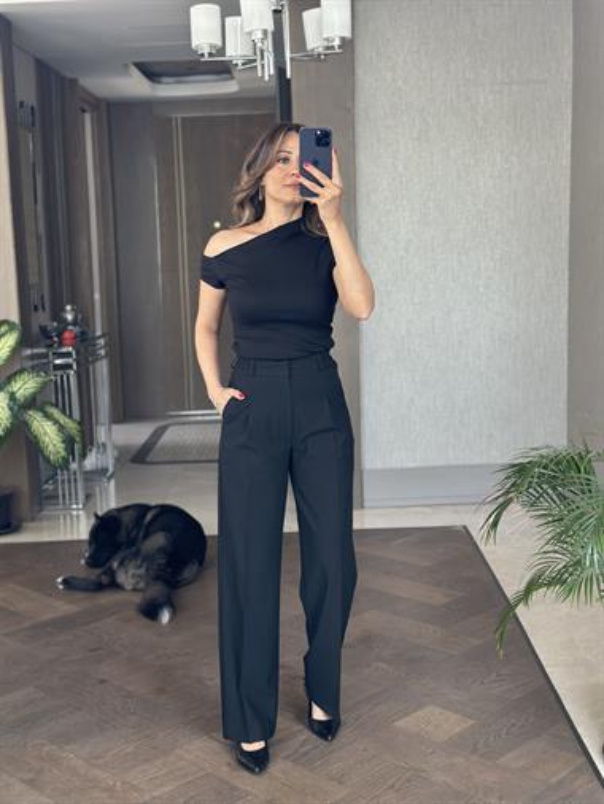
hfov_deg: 30.3
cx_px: 302
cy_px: 402
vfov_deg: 39.6
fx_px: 1116
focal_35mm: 48
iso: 125
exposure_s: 1/89
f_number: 1.78
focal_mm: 6.86
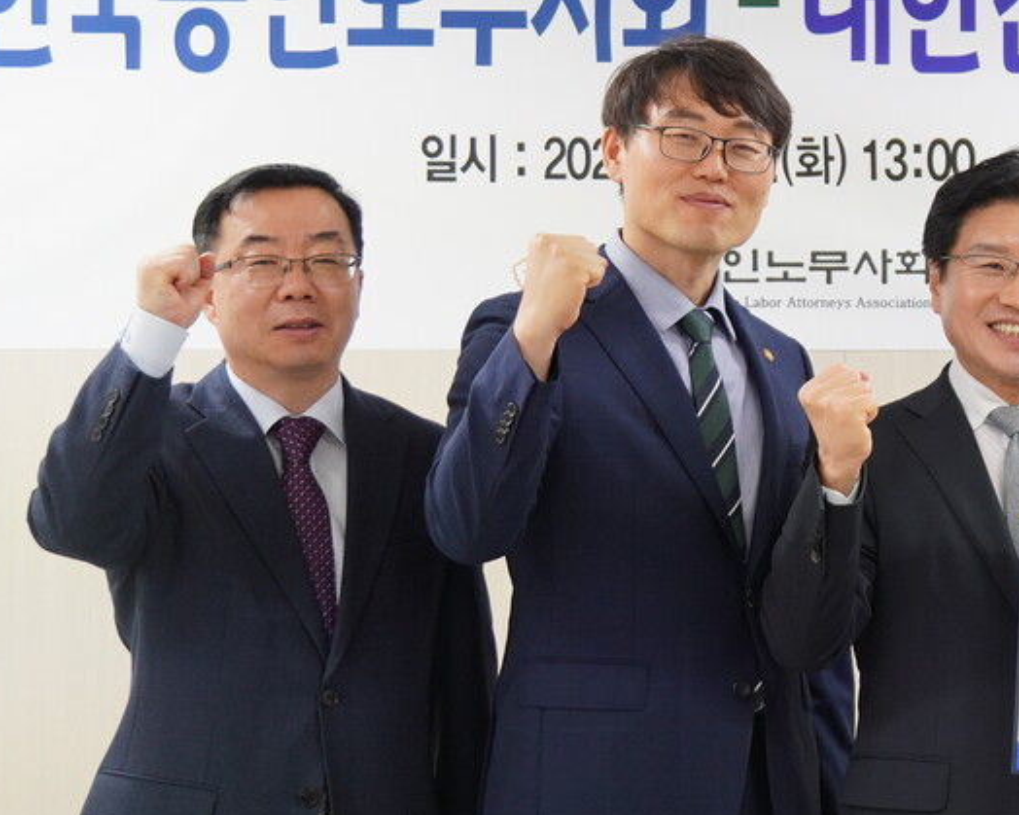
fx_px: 3317
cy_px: 283
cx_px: 1126
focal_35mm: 110
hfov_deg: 16.9
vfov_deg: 14.0
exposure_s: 1/50
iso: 800
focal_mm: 32
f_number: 4.5
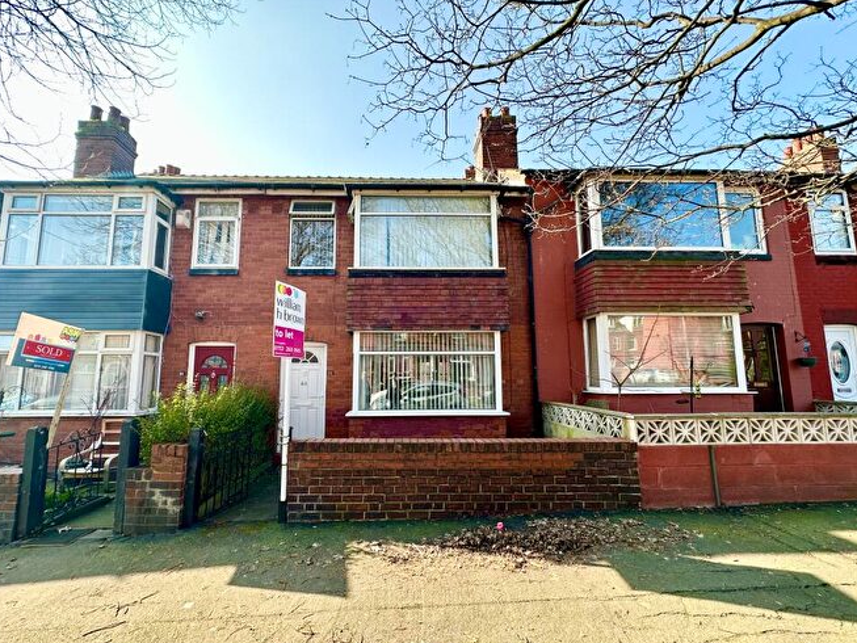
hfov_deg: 98.0
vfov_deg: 81.7
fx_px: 371
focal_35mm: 15
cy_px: 335
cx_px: 403
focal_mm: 2.22
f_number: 2.2
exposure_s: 1/181
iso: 40
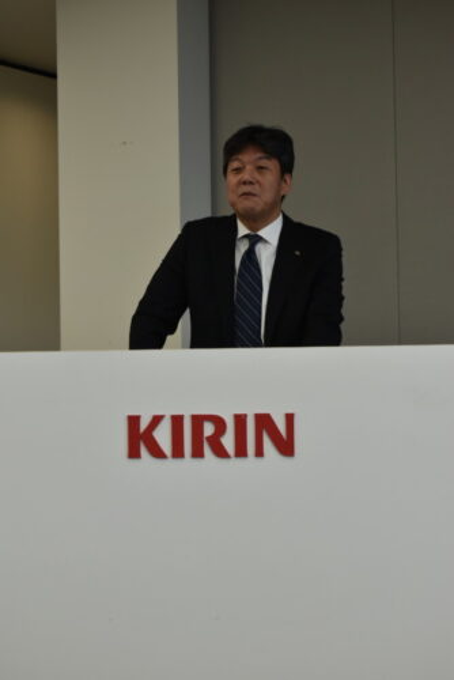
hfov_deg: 21.6
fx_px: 1190
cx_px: 227
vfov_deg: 31.9
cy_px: 340
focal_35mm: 63
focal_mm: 42
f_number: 7.1
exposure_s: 1/200
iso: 400
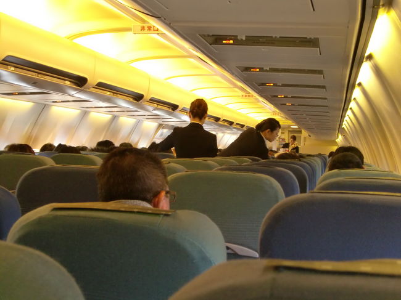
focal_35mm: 55
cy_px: 150
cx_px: 200
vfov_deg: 26.5
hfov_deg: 34.9
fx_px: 637
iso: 400
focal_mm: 9.8
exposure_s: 1/40
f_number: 3.6
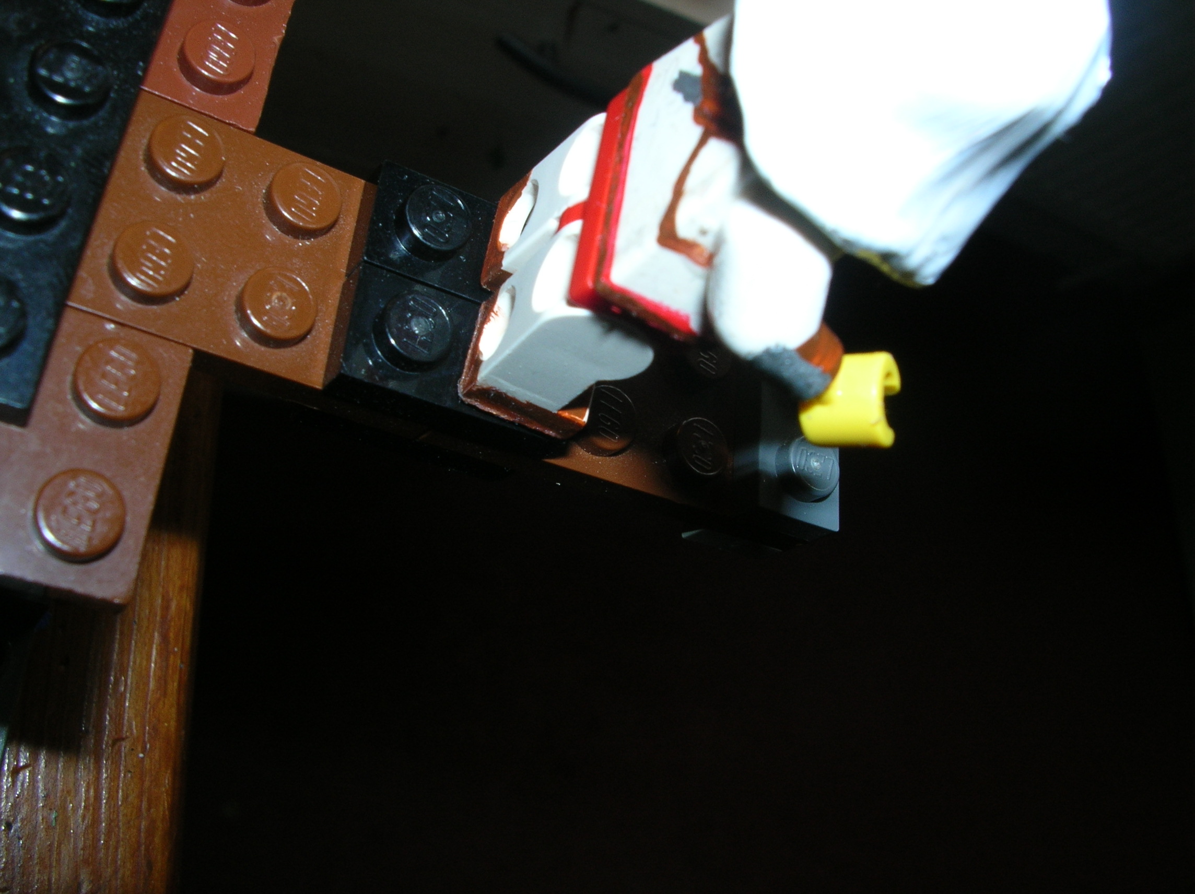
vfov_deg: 40.6
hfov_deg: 52.7
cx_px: 598
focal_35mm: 35
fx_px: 1207
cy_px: 447
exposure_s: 1/60.1
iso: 50
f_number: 5.6
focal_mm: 5.8
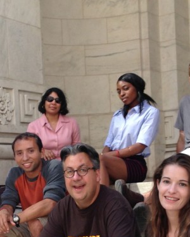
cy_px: 181
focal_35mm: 88
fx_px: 619
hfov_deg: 17.2
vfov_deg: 21.5
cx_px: 20
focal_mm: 4.13
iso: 50
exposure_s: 1/203
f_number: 2.4
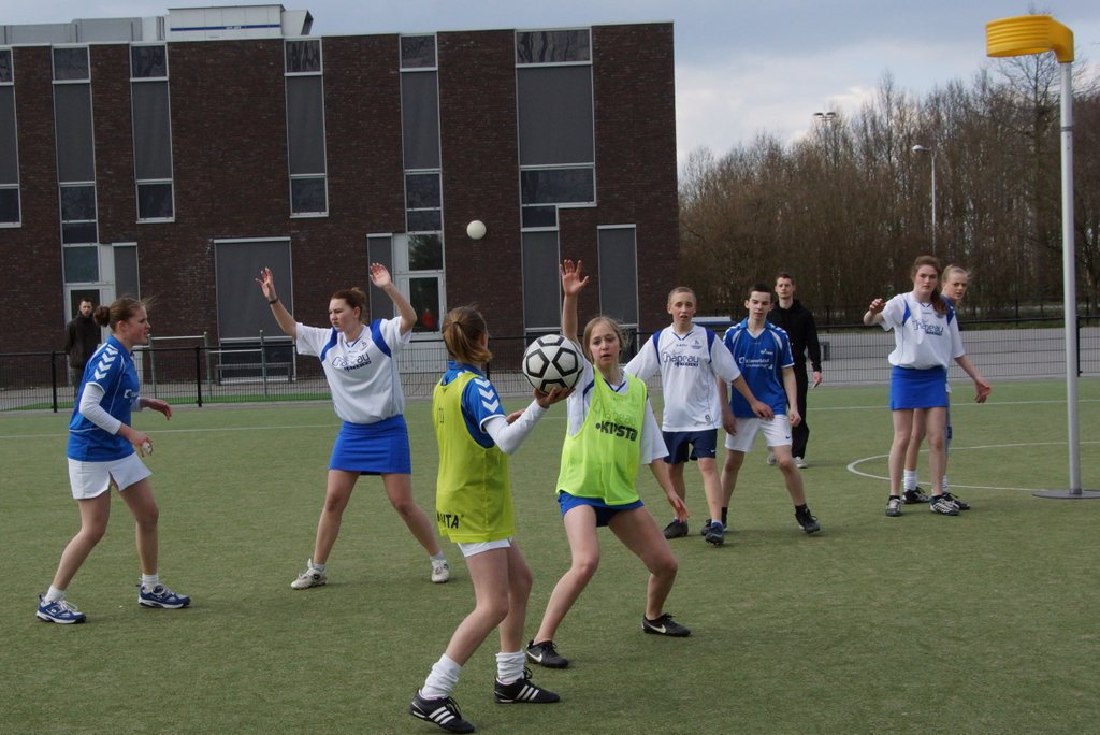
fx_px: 1376
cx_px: 550
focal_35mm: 45
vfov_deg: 29.9
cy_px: 368
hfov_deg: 43.6
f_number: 9
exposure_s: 1/800
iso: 640
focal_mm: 30
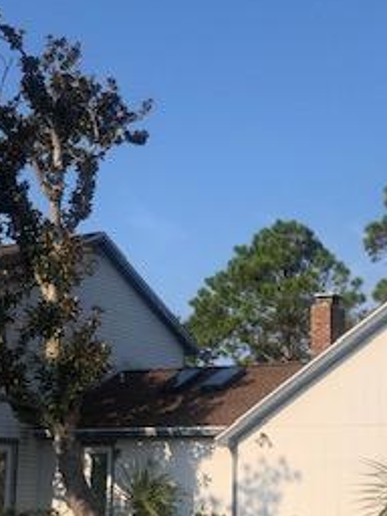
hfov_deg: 21.0
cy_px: 341
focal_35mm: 70
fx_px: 1043
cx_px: 198
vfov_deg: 27.6
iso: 20
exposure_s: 1/1656
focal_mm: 4
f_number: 1.8
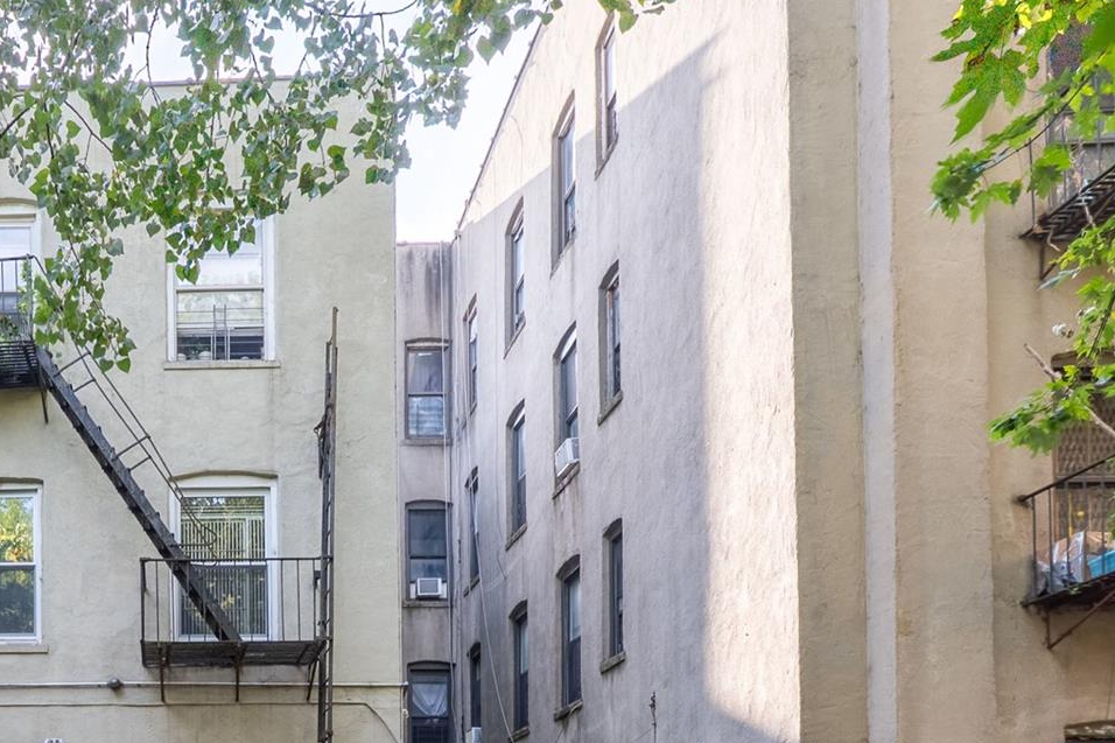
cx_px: 62
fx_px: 929
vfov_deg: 43.1
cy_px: 488
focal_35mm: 30
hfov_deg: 52.4
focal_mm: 14
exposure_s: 1/800
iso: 250
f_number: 8
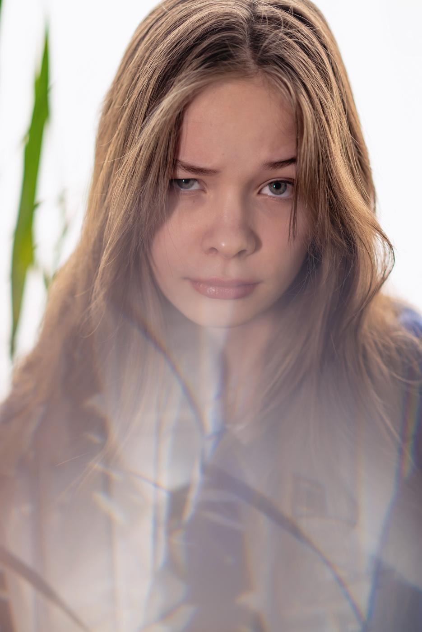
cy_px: 316
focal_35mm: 85
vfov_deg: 23.9
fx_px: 1493
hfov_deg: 16.1
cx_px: 211
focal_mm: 85
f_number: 2
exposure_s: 1/200
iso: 100
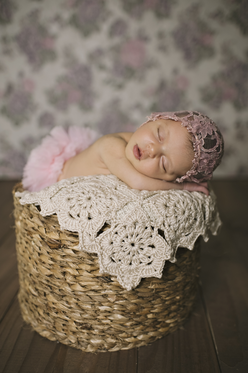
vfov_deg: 54.5
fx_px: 362
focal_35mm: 35
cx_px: 124
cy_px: 186
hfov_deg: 37.8
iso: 320
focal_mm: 35
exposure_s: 1/125
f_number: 2.2
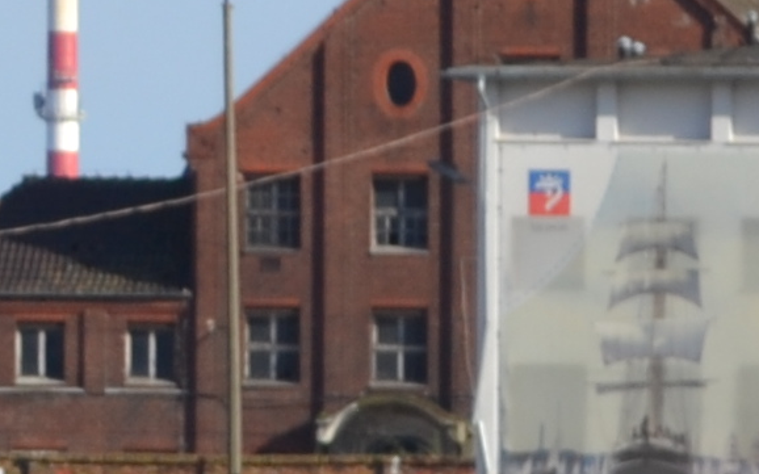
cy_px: -222
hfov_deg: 3.1
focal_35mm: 670
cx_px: -1648
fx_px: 13858
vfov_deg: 2.0
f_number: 7.1
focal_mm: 55
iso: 100
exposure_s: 1/250
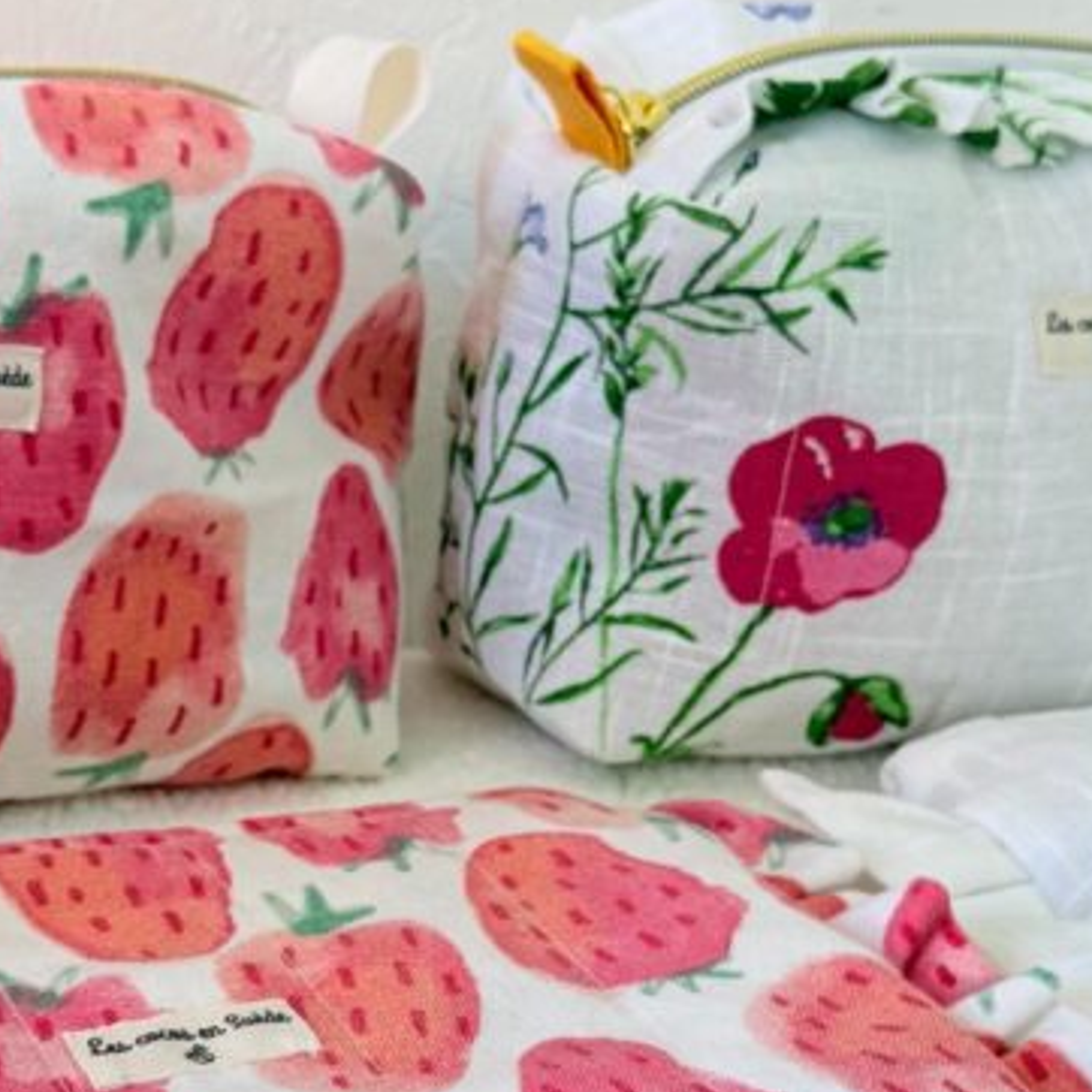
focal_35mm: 60
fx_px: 2141
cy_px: 413
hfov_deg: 28.3
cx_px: 305
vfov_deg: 28.5
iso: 100
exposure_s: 1/121
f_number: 1.78
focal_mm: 6.76
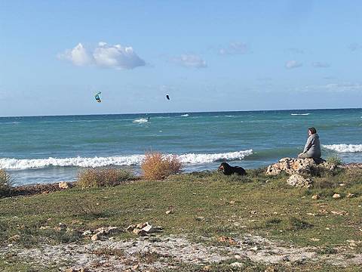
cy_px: 136
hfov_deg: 29.4
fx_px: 690
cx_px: 181
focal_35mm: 66
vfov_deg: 22.3
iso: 50
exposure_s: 1/640
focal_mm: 11.7
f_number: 4.1
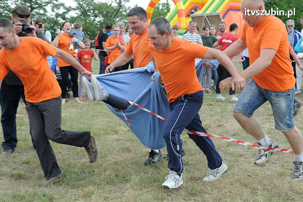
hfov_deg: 27.0
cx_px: 152
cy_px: 101
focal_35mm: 75
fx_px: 631
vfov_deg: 18.1
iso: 800
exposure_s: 1/400
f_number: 10
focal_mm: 50
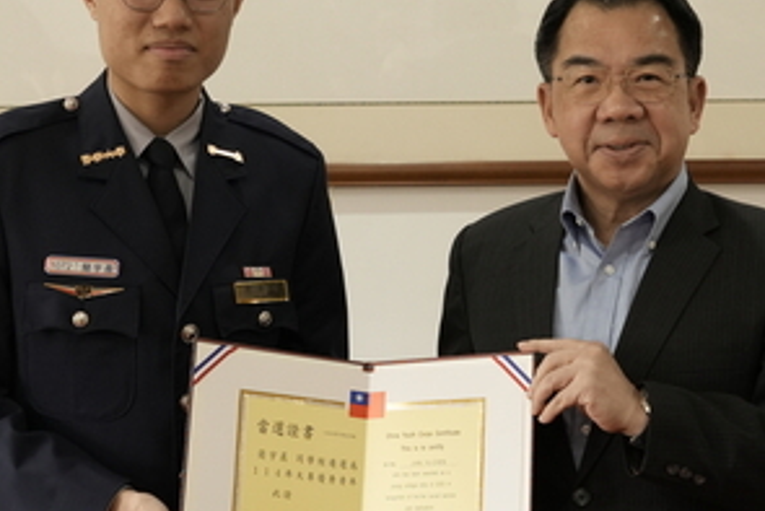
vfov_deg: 12.4
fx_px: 2350
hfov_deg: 18.5
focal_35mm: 111
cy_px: 102
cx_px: 386
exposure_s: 1/100
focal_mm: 31.1
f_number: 2.8
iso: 500
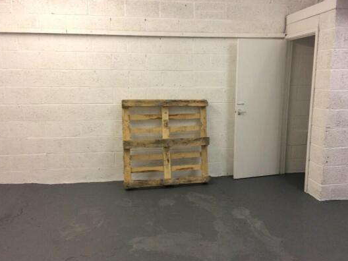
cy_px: 137
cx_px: 182
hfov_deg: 56.8
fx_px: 322
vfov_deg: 44.1
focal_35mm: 32
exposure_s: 1/33
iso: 160
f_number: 2.2
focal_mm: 4.15
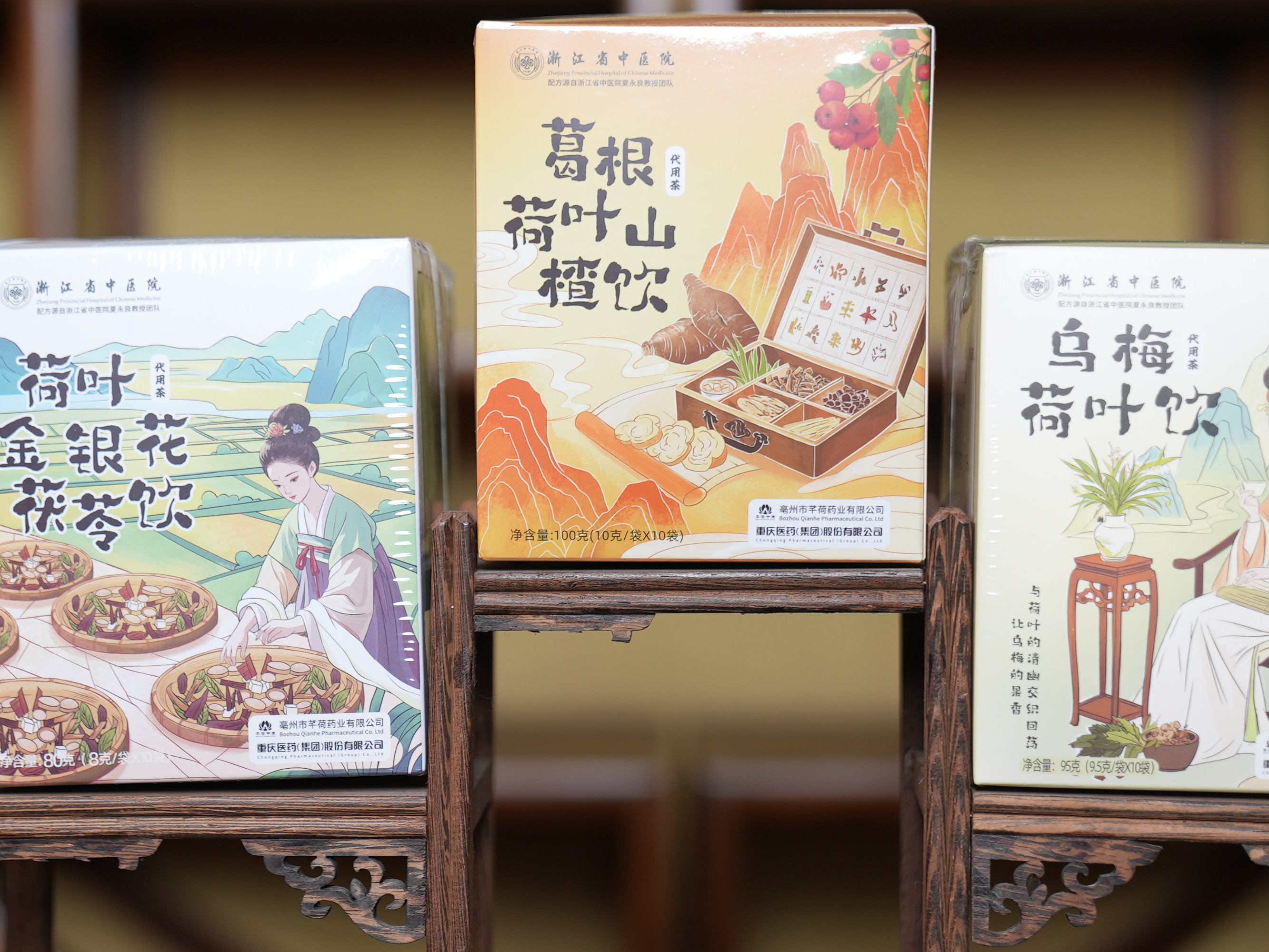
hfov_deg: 26.0
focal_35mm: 75
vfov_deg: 19.6
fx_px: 2750
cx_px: 651
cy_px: 411
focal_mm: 49
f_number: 2.8
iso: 160
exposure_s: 1/125
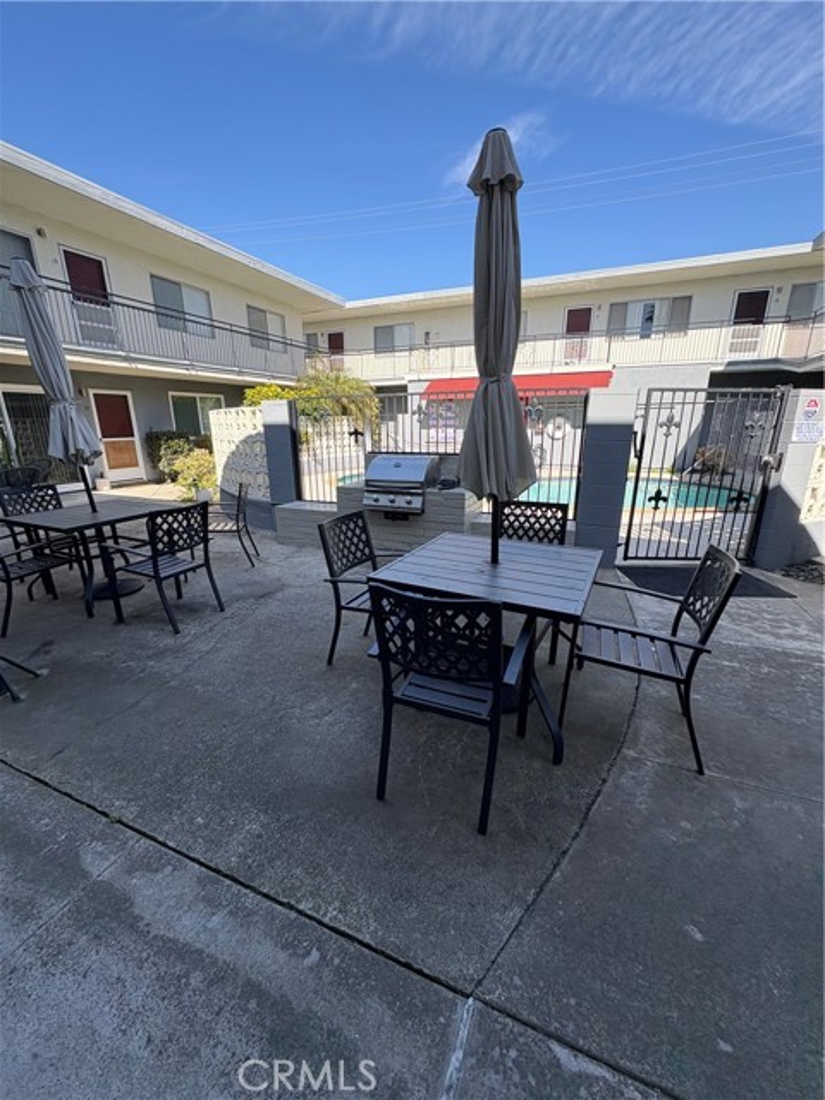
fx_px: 445
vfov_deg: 102.1
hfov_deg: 85.7
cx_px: 412
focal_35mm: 14
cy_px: 550
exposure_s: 1/610
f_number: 2.2
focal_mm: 2.22
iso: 64
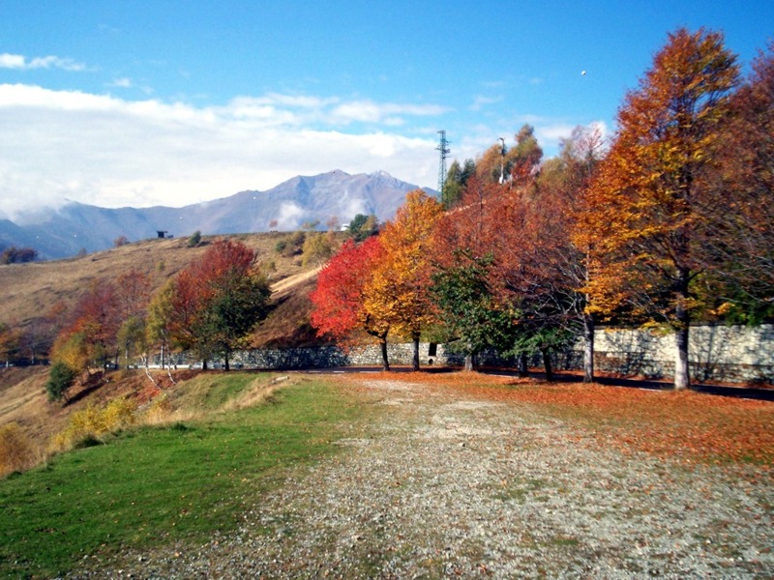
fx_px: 805
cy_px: 290
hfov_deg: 51.4
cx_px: 387
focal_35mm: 36
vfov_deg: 39.7
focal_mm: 5.9
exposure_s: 1/543
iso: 100
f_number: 4.5
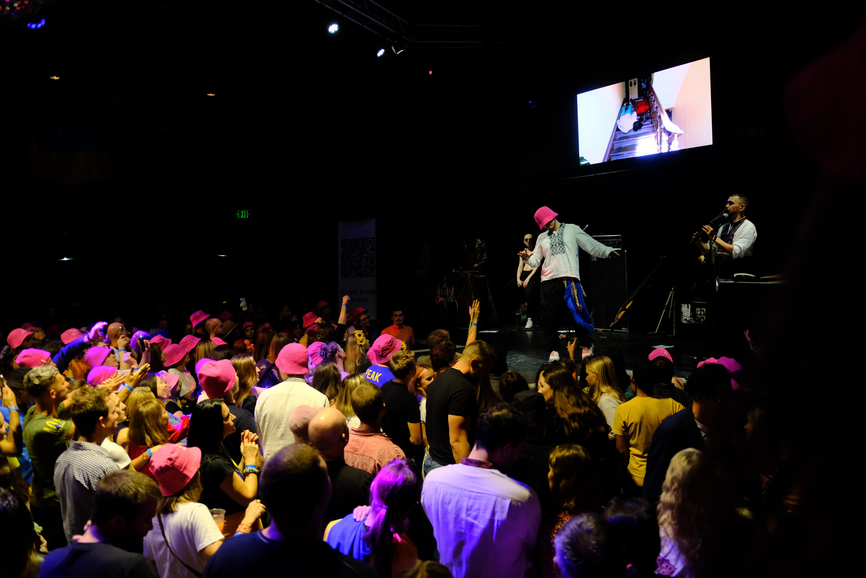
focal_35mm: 27
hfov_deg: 67.4
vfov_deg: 47.9
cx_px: 433
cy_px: 289
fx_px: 649
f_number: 1.8
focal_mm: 18
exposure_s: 1/800
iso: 3200
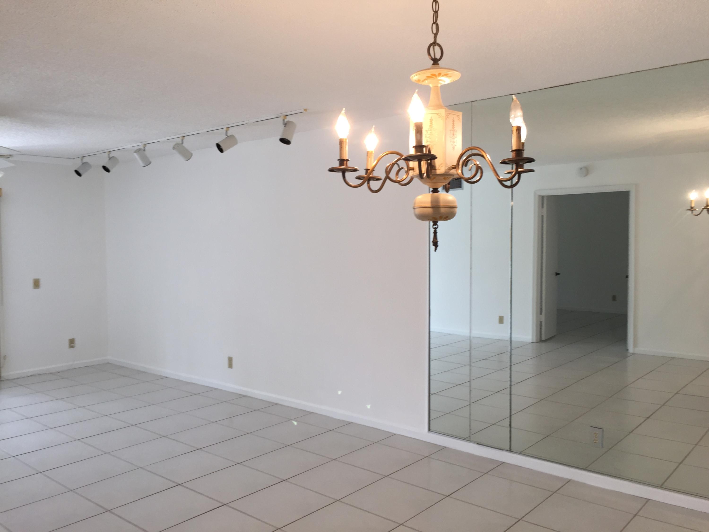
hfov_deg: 61.7
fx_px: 594
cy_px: 266
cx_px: 354
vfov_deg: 48.2
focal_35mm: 29
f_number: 2.2
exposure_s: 1/60
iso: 40
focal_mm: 4.15
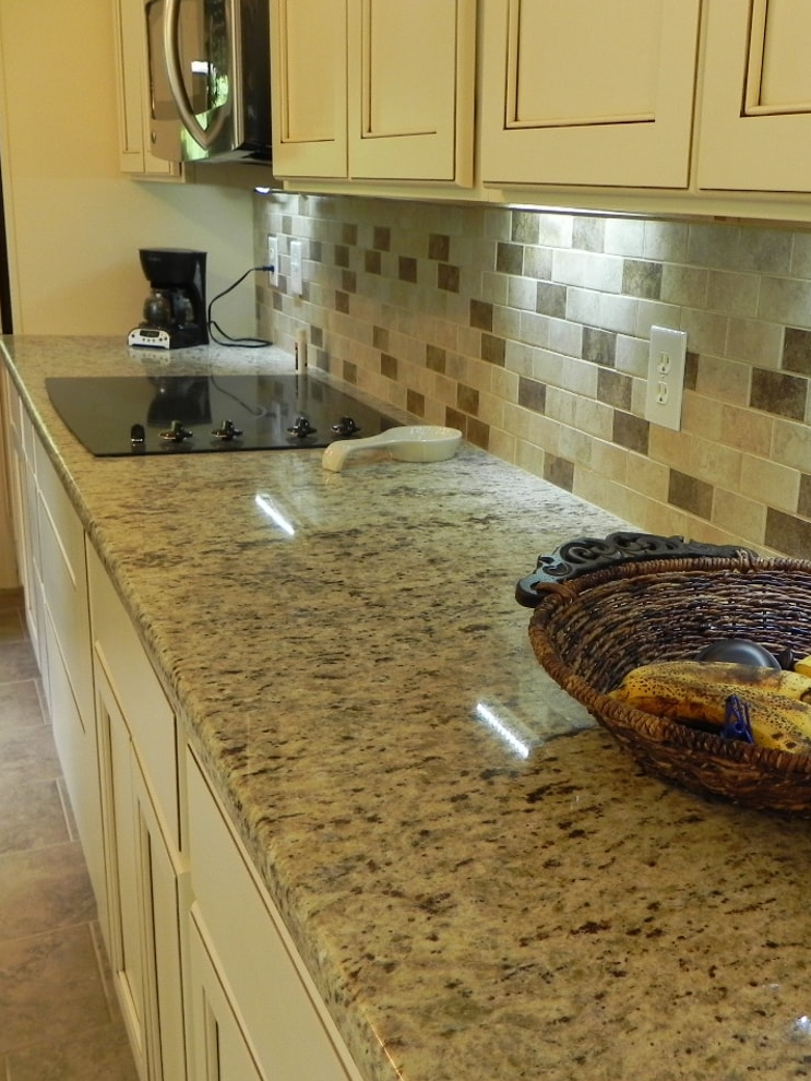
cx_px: 711
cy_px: 537
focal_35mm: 35
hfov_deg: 38.3
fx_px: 1093
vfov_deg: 52.6
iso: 160
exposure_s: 1/23.4
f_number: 2.8
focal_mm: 4.6
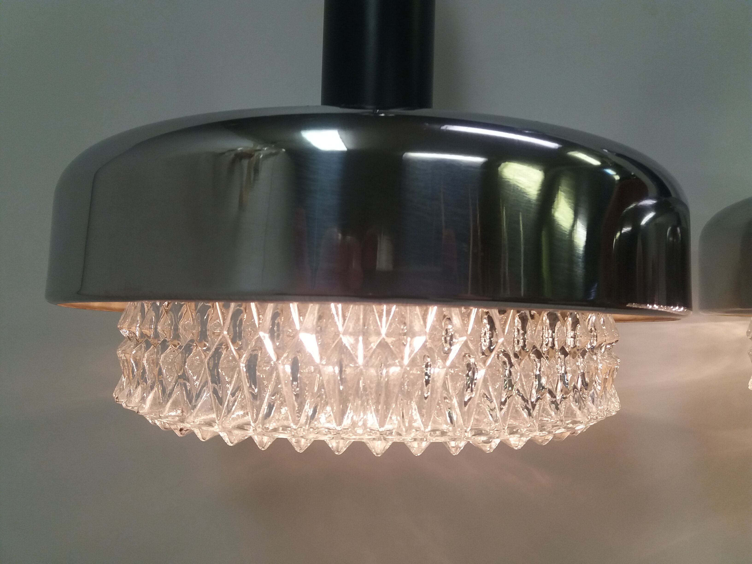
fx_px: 608
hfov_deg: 63.4
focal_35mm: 28
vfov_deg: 49.7
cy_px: 282
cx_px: 376
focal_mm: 3.7
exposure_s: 1/100
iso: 80
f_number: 1.9
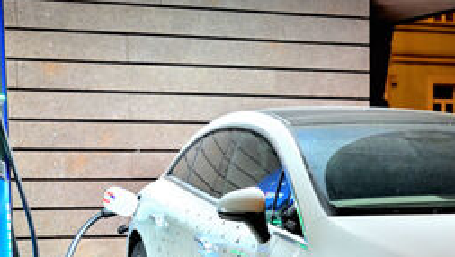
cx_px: 420
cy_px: 321
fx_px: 1135
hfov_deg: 22.1
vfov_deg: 12.6
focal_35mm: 94
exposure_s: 1/25
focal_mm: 37
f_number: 4
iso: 800
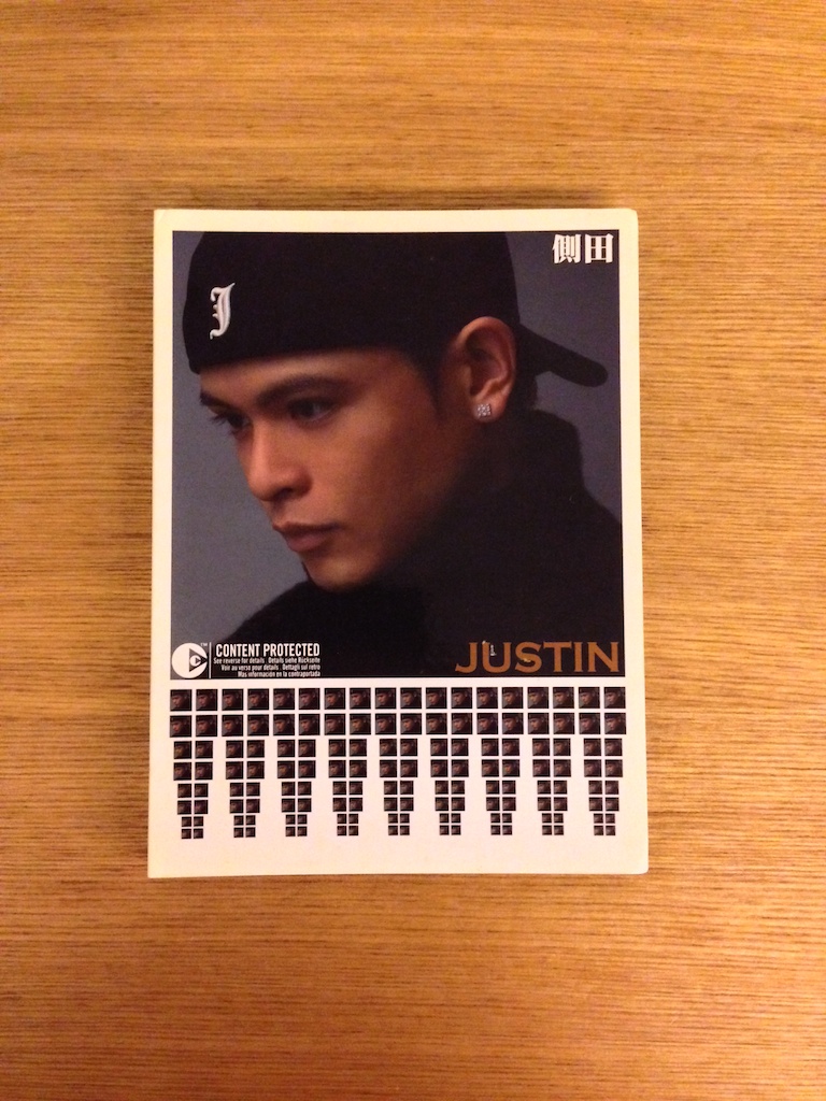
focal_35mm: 33
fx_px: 1050
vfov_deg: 55.4
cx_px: 413
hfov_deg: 42.9
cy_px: 550
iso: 800
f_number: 2.4
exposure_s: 1/17
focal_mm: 4.12
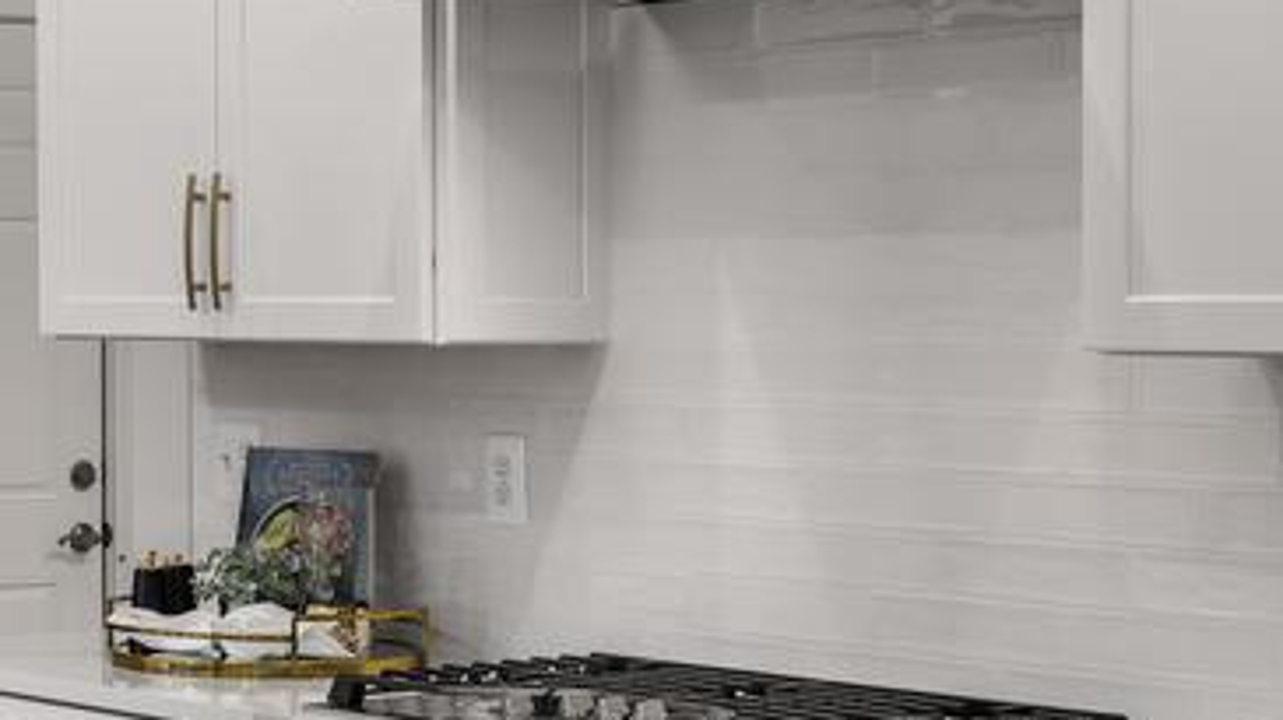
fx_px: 3333
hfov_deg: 20.9
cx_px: -47
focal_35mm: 98
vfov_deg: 12.3
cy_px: 339
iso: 200
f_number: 9
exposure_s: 1/200
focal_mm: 40
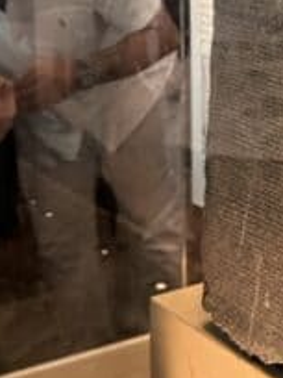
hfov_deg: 14.3
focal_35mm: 94
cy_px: -15
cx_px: 464
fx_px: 1025
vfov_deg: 20.1
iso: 400
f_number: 1.78
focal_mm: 6.86
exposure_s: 1/50
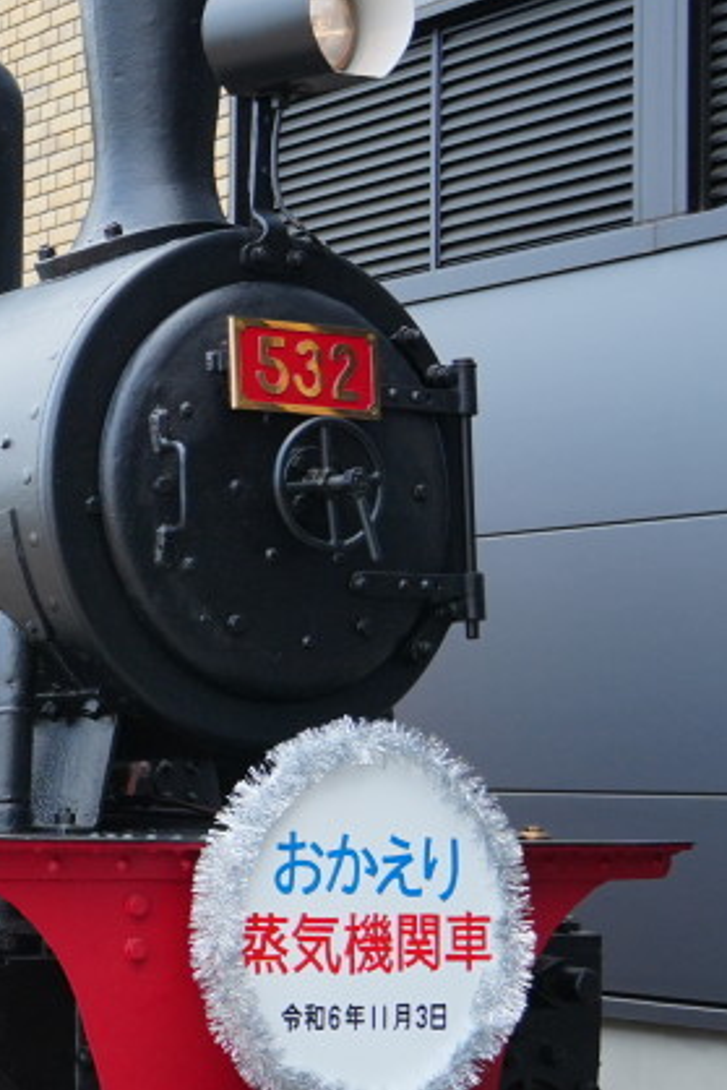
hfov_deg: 14.1
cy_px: 623
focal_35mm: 92
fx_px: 2795
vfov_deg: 22.0
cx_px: -261
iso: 250
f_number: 4
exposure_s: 1/800
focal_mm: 23
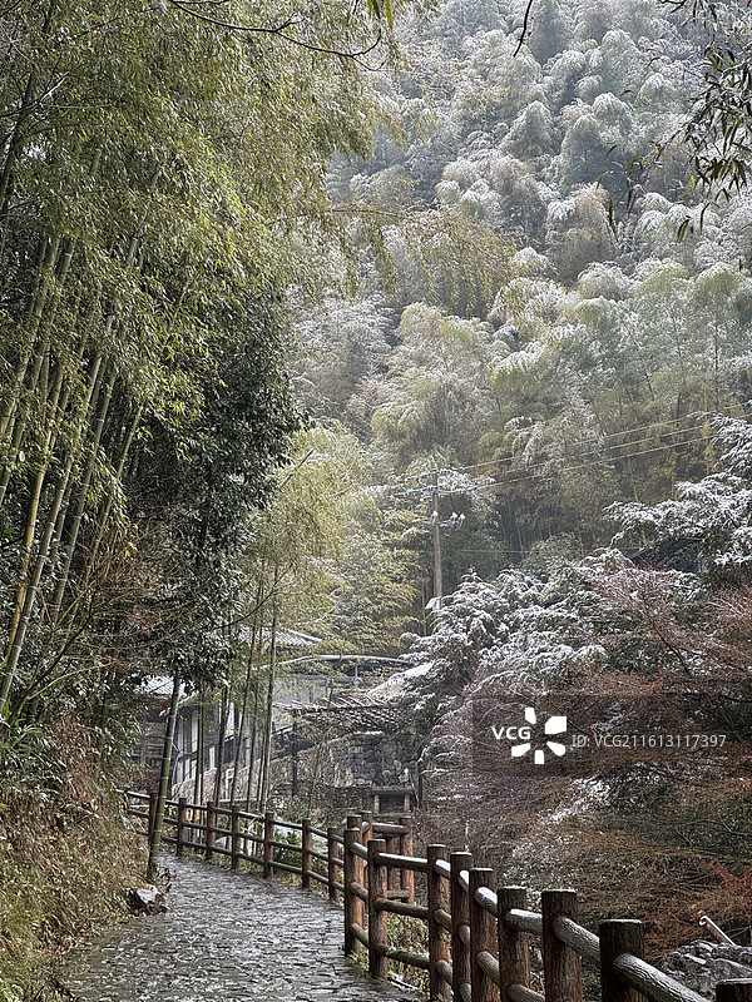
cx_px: 376
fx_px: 2230
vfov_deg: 25.3
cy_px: 501
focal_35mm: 77
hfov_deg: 19.1
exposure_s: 1/99
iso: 200
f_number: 2.8
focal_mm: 9
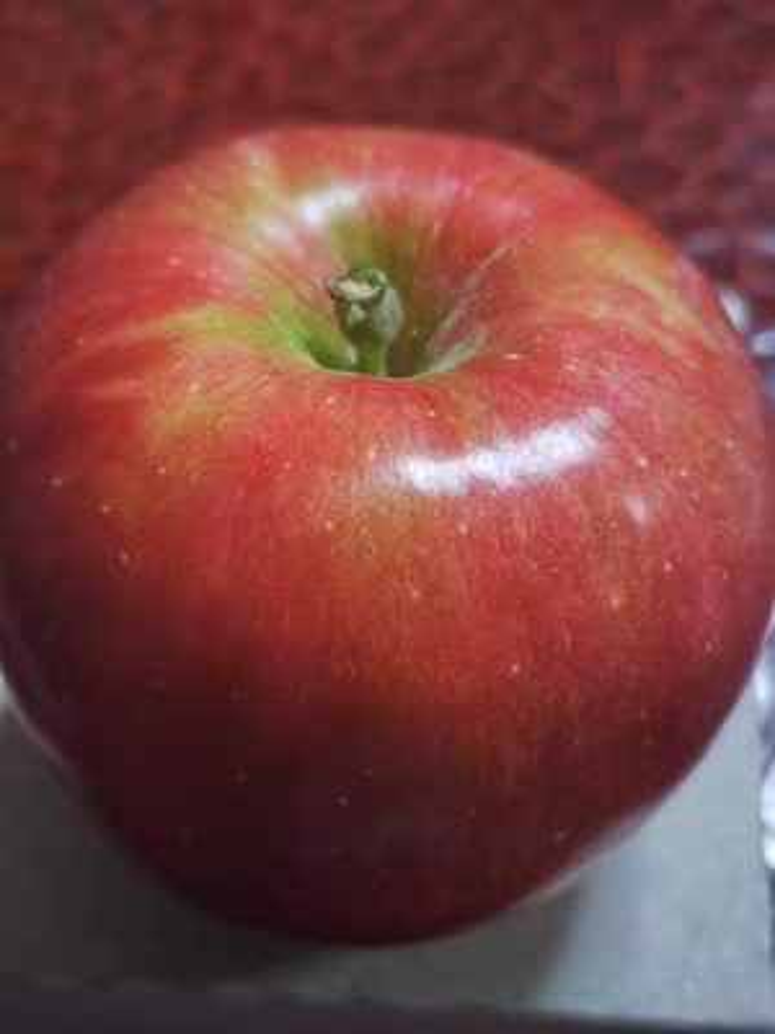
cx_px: 388
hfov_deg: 58.9
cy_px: 517
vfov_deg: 73.9
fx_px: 687
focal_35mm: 23
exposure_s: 1/107
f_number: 1.9
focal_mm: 5.56
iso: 50
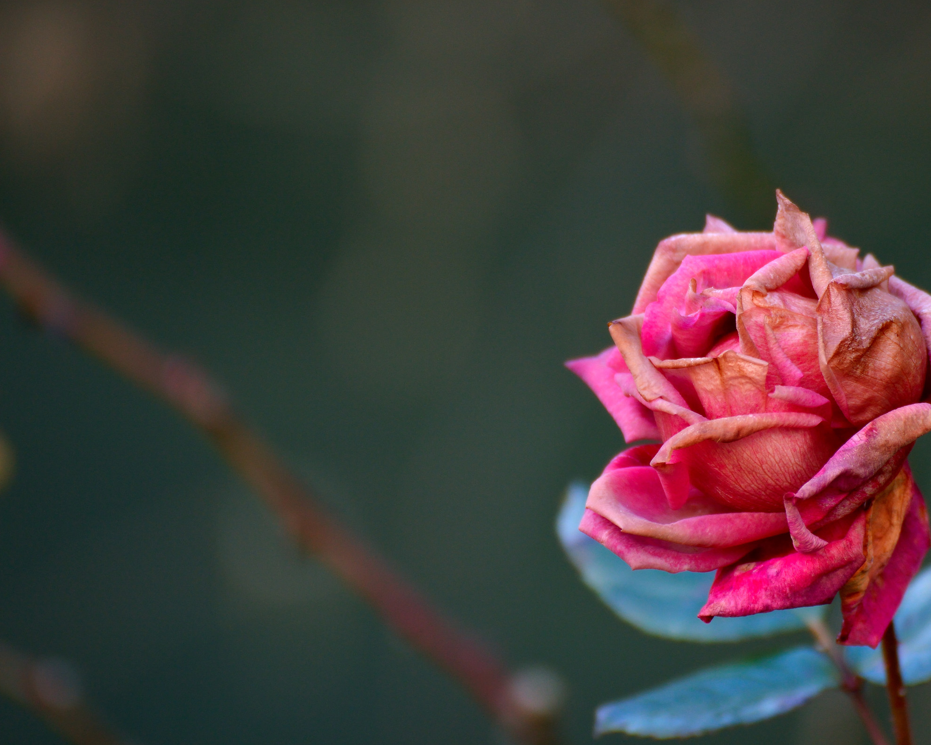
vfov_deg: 4.6
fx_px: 9368
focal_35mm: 340
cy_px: 373
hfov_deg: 5.7
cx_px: 560
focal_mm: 200
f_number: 5.3
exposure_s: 1/100
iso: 200
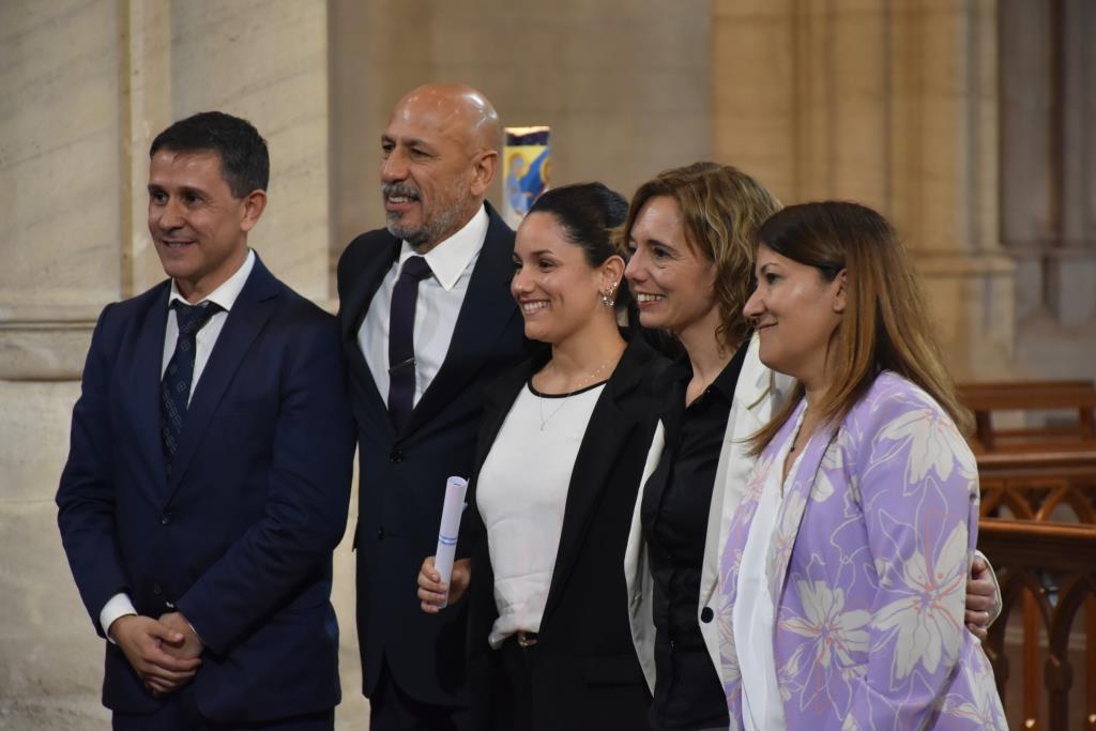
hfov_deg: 12.2
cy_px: 366
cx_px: 548
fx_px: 5115
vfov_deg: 8.2
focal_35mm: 168
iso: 2000
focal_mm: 112
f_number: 5.6
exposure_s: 1/20
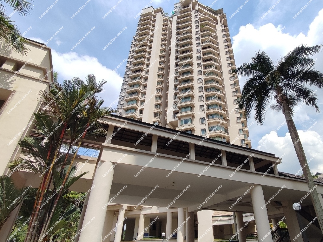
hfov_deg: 81.6
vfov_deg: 65.8
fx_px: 187
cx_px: 174
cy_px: 110
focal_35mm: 20
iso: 50
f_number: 2.2
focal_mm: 1.65
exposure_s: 1/1576
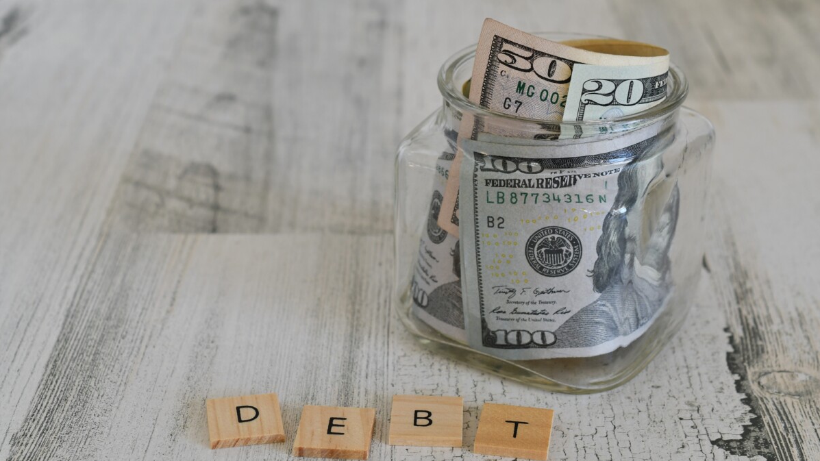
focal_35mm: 63
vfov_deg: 19.1
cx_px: 410
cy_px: 252
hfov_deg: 33.3
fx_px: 1370
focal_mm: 40
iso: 250
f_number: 7.1
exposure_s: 1/50
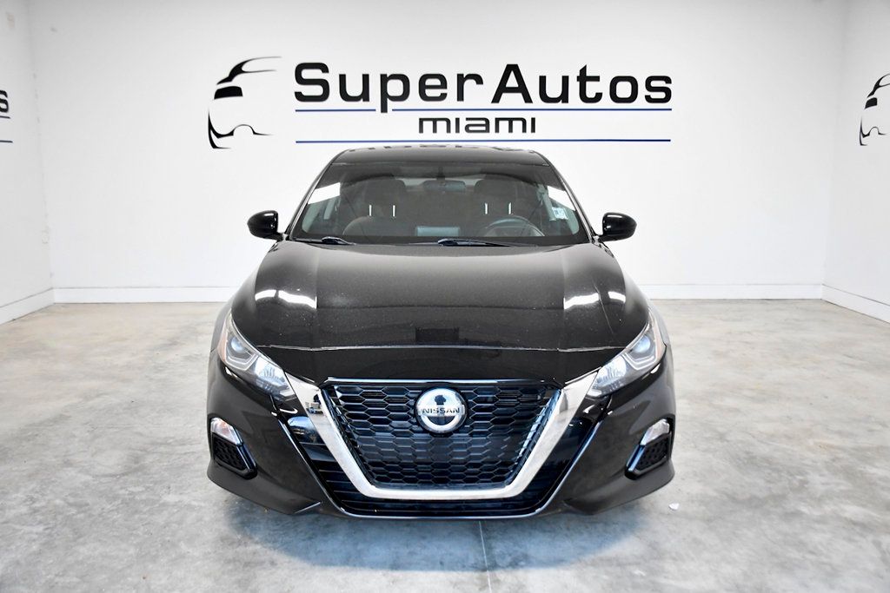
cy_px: 296
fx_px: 816
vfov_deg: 40.0
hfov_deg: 57.2
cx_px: 445
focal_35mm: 33
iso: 2500
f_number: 3.5
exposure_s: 1/640
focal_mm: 22
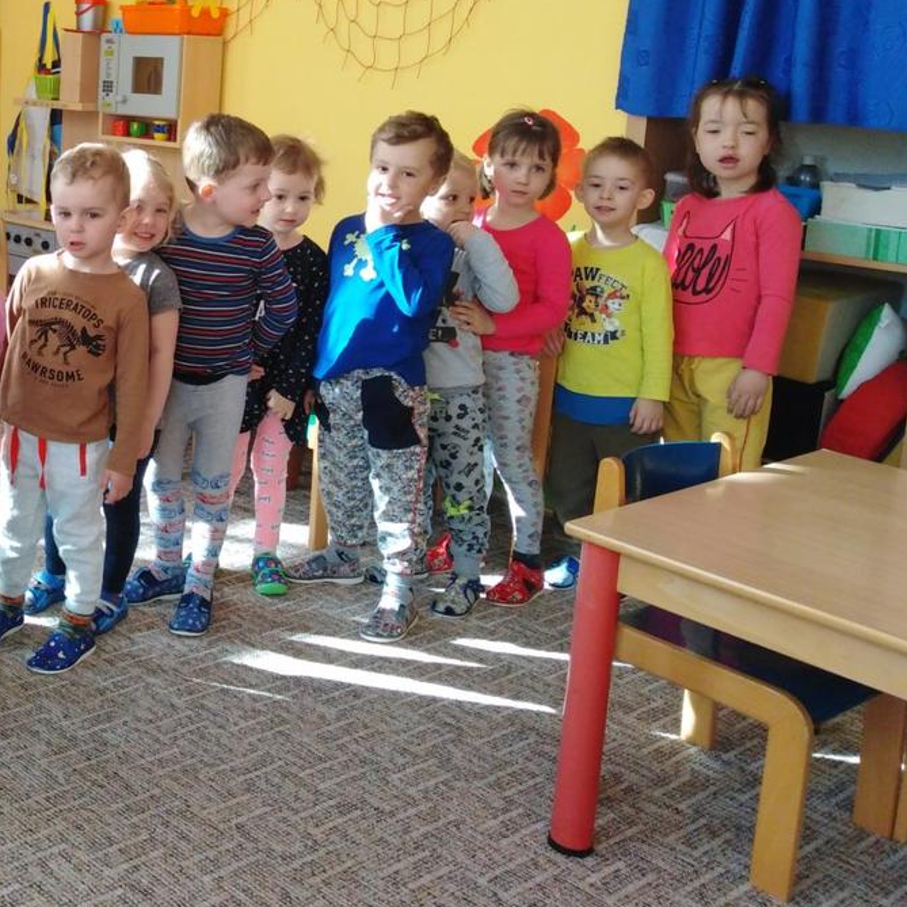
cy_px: 260
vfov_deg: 36.2
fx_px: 1364
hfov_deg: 34.2
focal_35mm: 46
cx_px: 49
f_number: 2.2
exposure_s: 1/100
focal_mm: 3.46
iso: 199
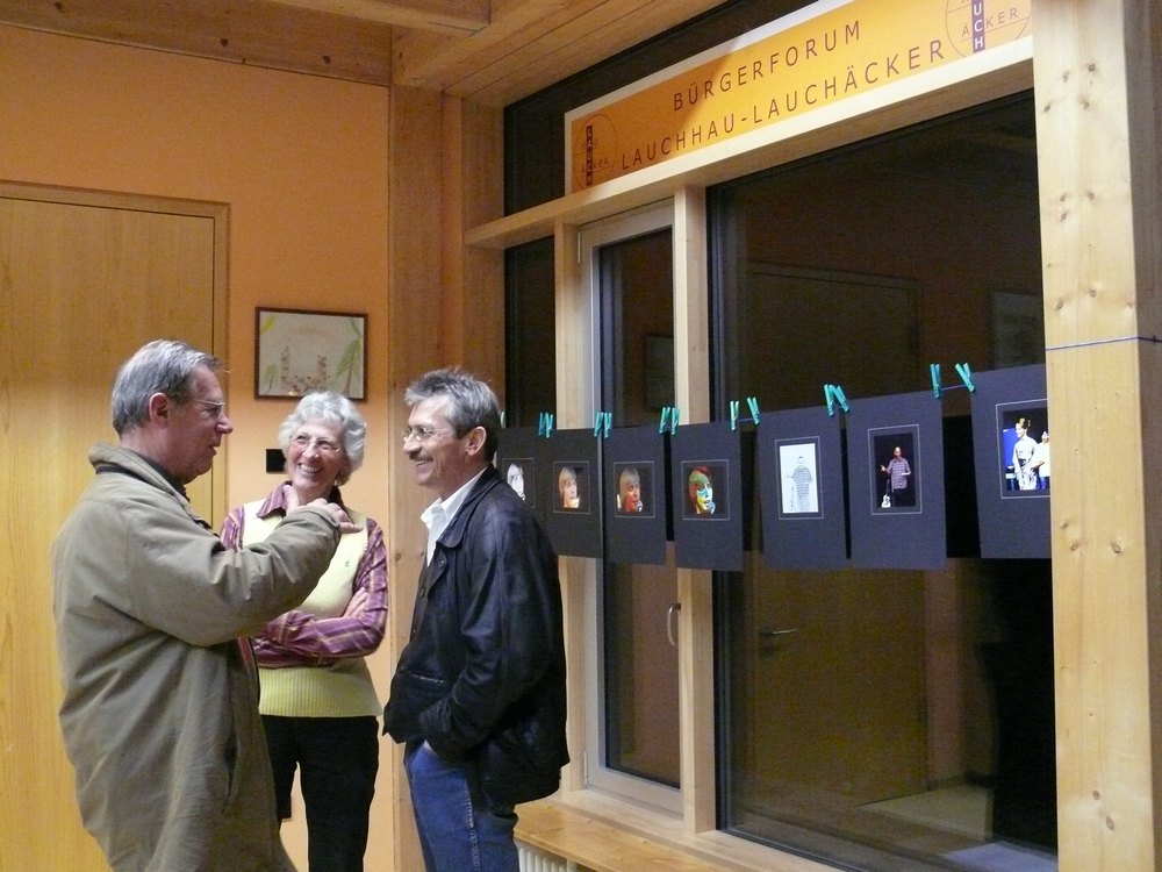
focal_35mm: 39
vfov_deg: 36.8
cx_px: 581
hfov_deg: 47.9
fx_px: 1309
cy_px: 436
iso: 800
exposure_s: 1/25
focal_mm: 8.2
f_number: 2.8
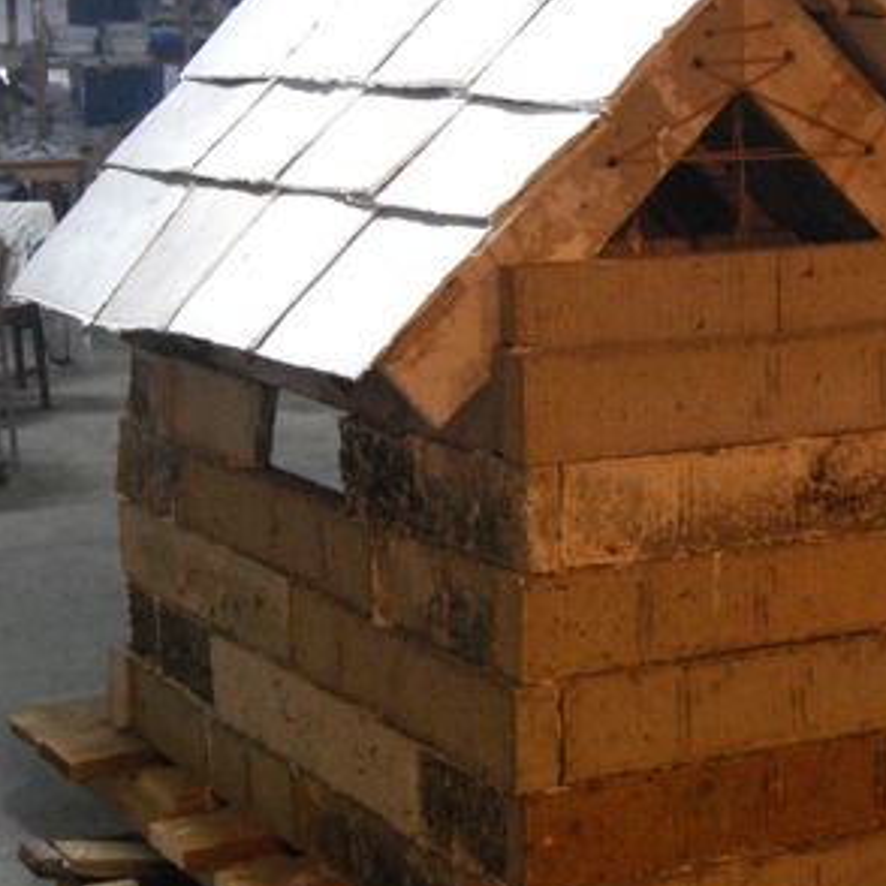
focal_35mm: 85
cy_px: 250
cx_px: 606
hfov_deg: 20.3
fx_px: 2461
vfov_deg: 20.3
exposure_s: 1/30
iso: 1600
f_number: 4.2
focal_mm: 28
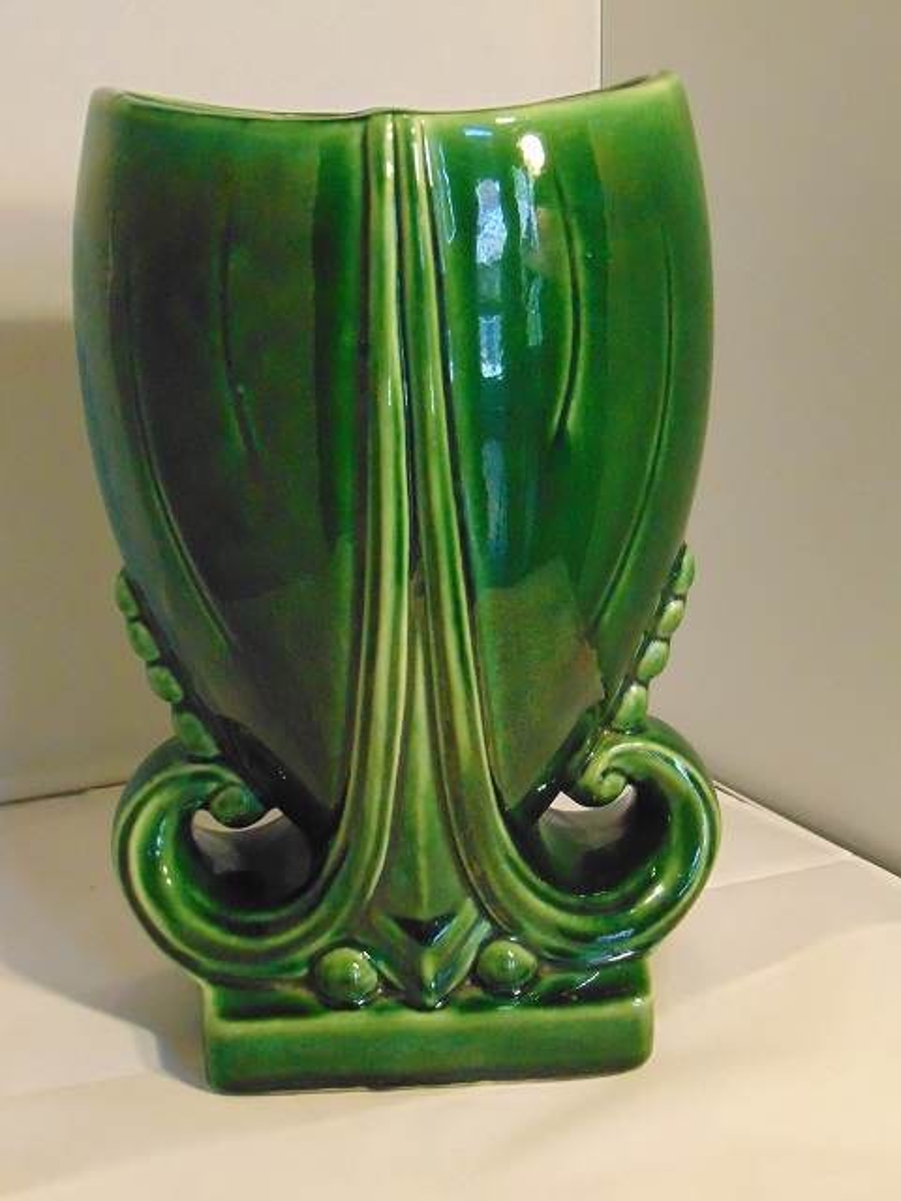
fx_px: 1735
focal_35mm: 50
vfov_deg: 38.2
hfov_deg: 29.1
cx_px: 450
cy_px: 600
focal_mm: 9
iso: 800
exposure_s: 1/100
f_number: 3.5
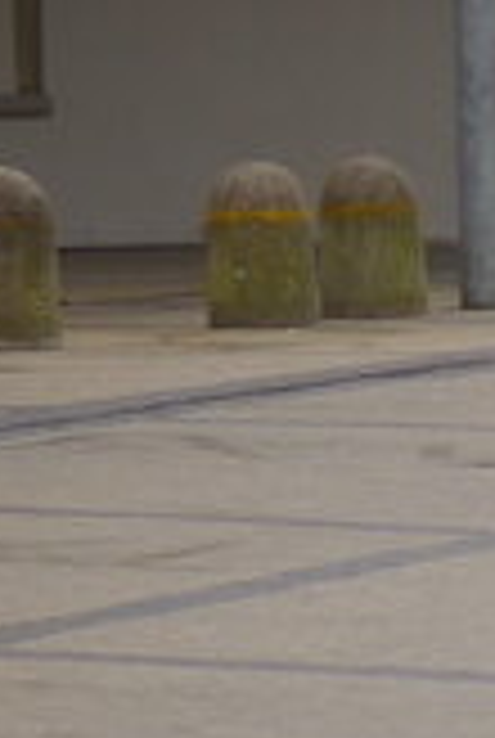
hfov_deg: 2.6
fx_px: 10289
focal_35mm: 501
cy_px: -572
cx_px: -2160
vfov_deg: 4.1
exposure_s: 1/80
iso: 80
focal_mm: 13.4
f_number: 3.9
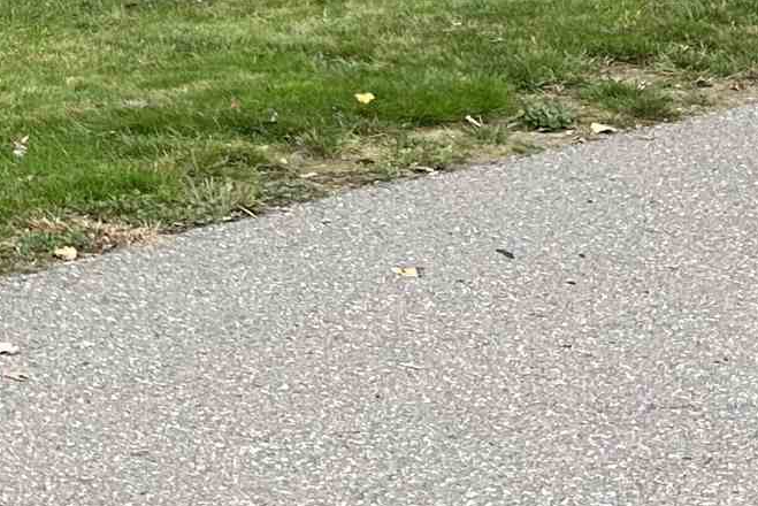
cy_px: -499
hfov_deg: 14.6
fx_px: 2654
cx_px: -523
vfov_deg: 10.1
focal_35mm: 126
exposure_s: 1/1224
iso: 50
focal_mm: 5.7
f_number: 1.5
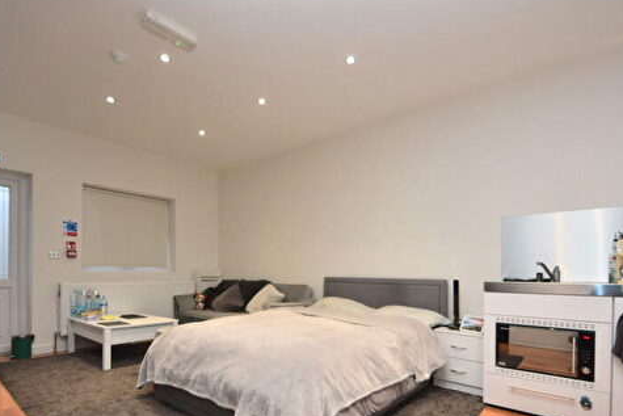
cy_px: 276
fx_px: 497
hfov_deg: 64.1
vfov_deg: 44.7
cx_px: 320
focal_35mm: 29
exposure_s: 1/125
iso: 800
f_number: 5.3
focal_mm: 13
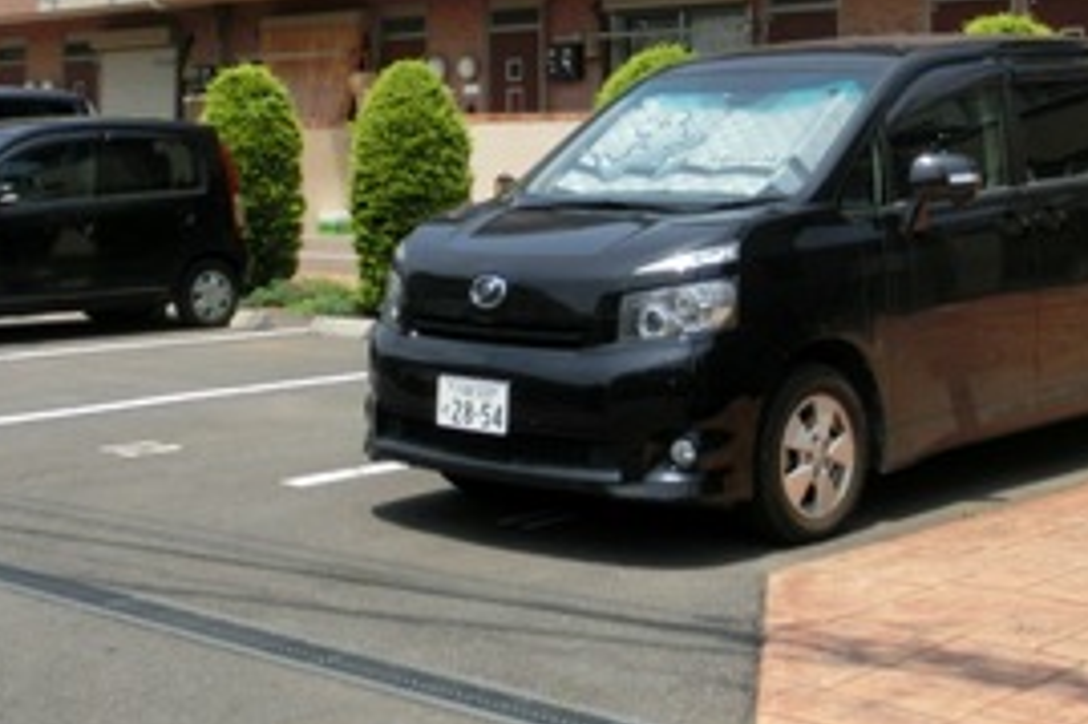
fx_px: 1963
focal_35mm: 65
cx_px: 578
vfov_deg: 20.1
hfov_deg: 31.0
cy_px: -44
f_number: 8.8
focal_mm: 5
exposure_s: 1/160
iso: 80
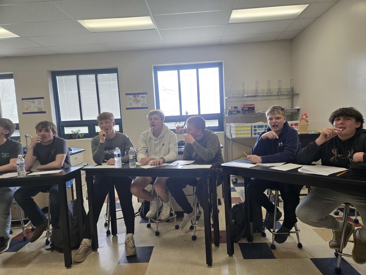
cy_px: 138
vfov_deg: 58.9
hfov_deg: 73.9
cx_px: 183
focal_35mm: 23
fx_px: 243
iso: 80
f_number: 1.8
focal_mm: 5.4
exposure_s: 1/120
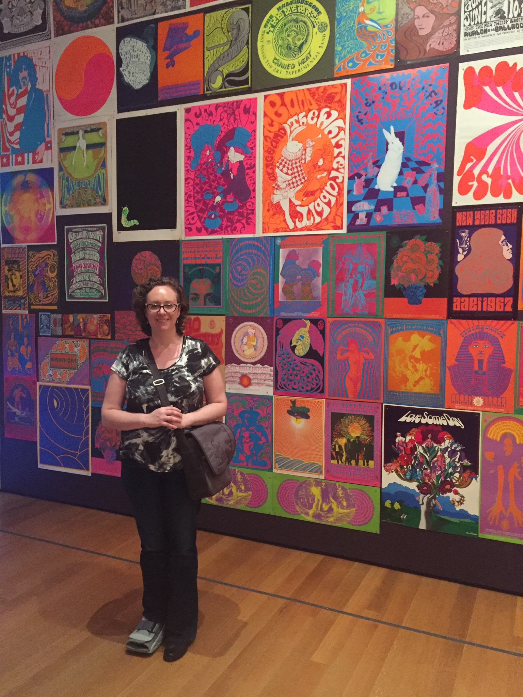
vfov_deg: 61.7
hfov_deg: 48.2
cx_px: 262
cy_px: 348
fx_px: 584
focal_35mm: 29
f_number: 2.2
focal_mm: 4.15
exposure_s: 1/15
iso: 400
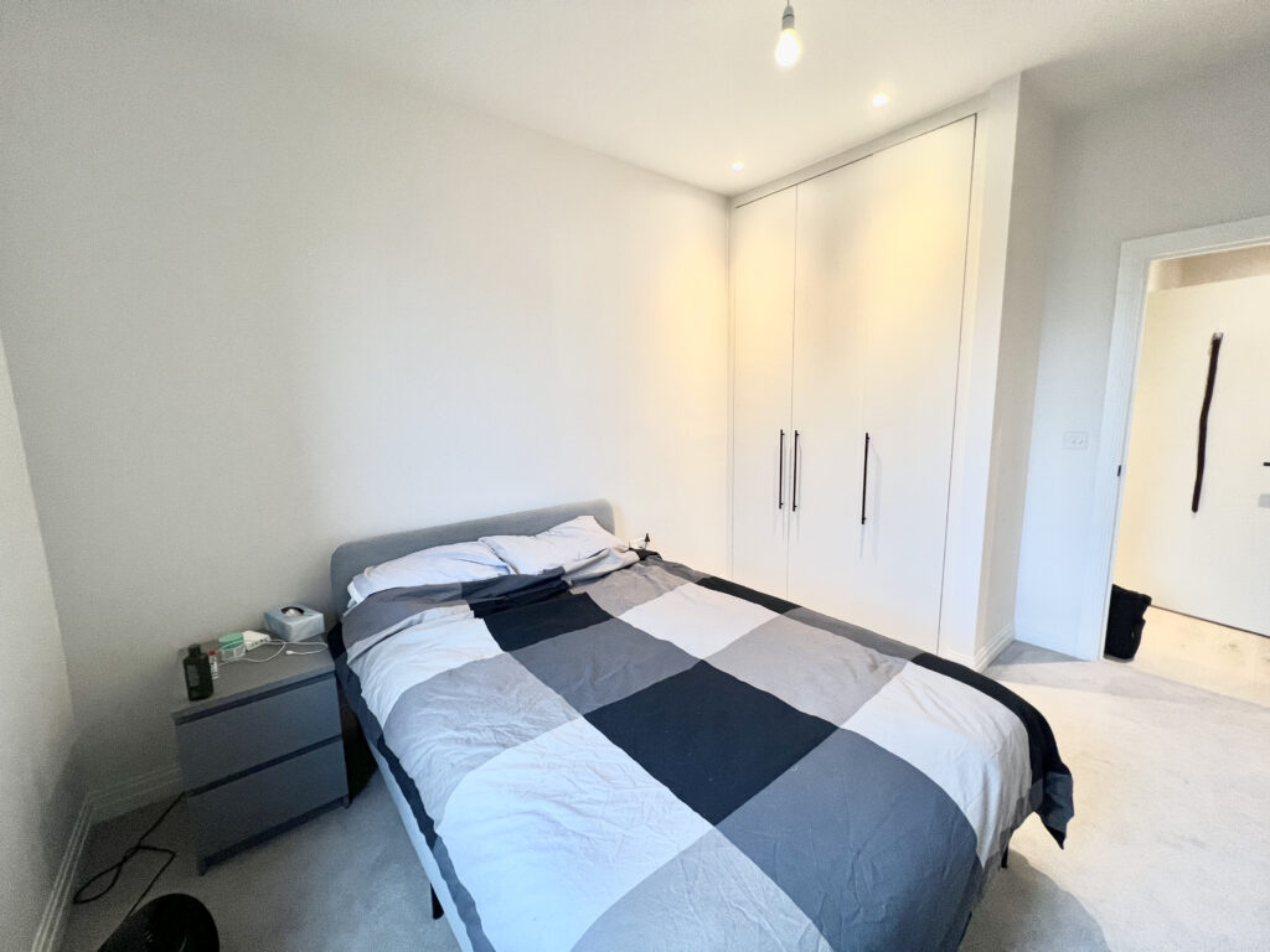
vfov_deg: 89.9
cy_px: 476
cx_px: 635
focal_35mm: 13
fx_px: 477
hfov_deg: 106.2
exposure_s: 1/50
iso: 160
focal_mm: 1.57
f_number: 1.8
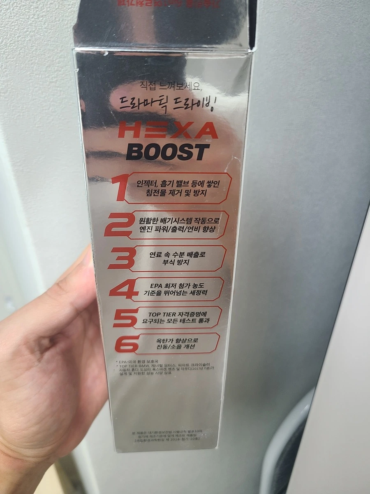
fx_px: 371
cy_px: 247
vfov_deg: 67.3
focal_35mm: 26
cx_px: 185
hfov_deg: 53.1
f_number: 1.8
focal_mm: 5.4
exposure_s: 1/60
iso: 100
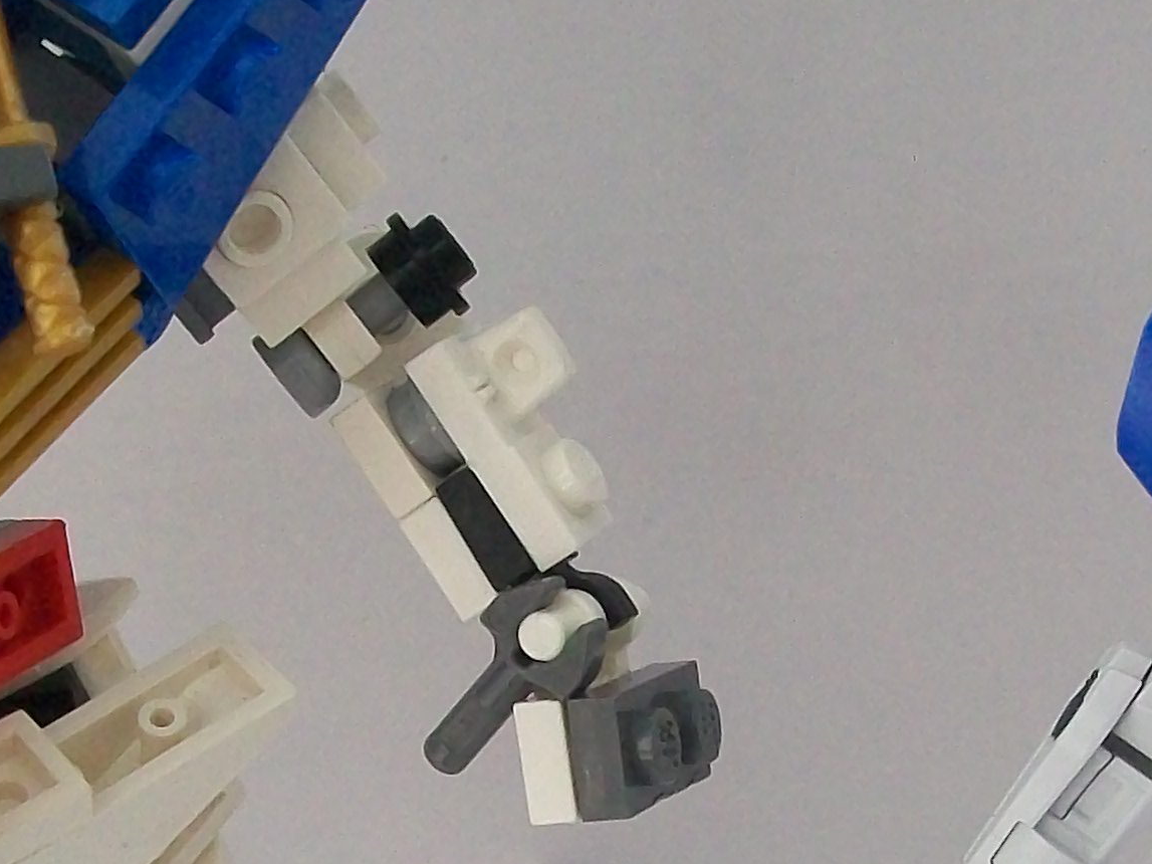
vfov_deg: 13.4
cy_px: 831
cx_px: 598
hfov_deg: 18.0
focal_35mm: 109
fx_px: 3627
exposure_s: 1/40
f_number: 2.7
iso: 160
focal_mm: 6
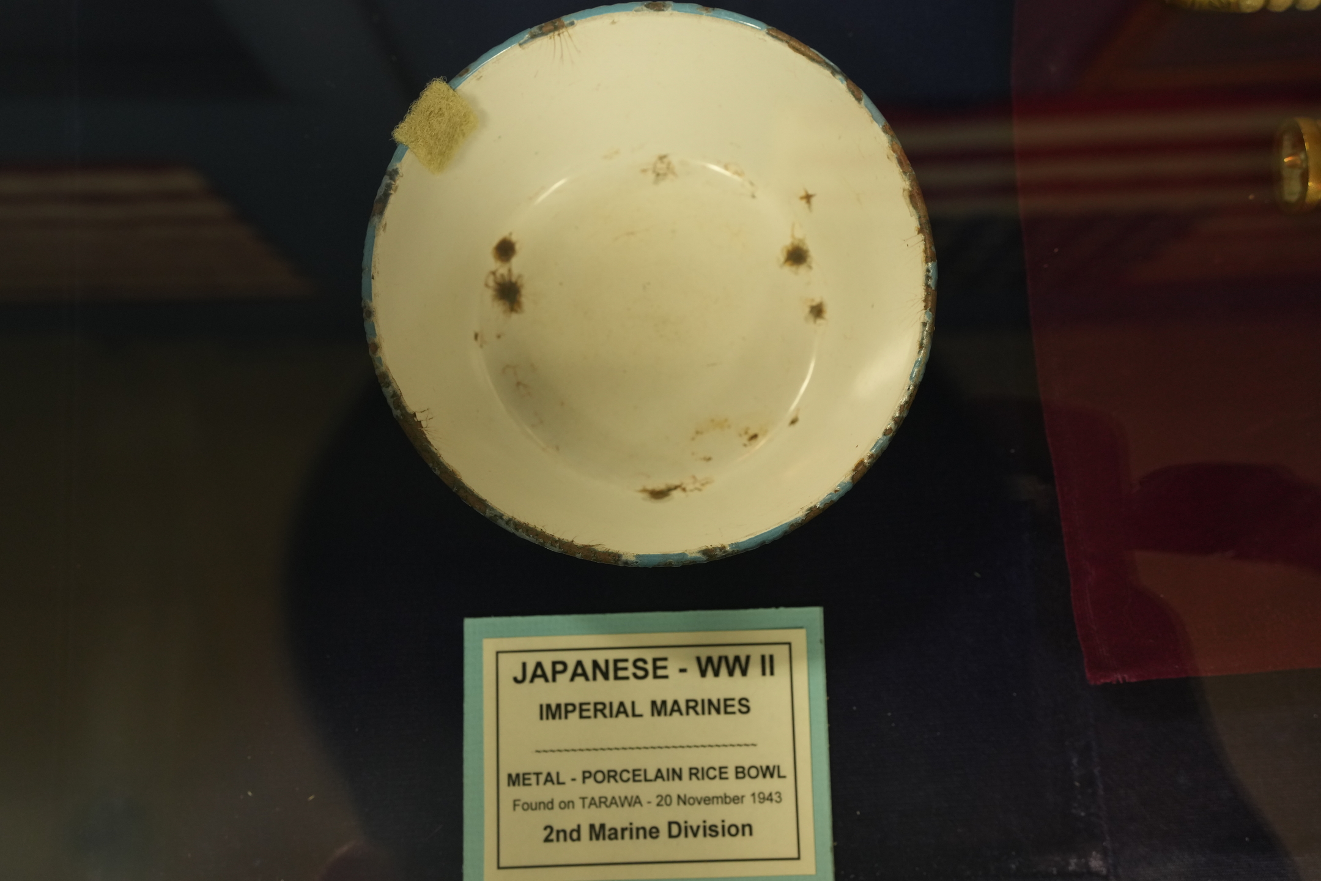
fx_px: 1284
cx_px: 660
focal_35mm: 35
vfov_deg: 37.9
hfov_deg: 54.4
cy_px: 440
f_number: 5
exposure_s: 1/40
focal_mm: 35
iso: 2000
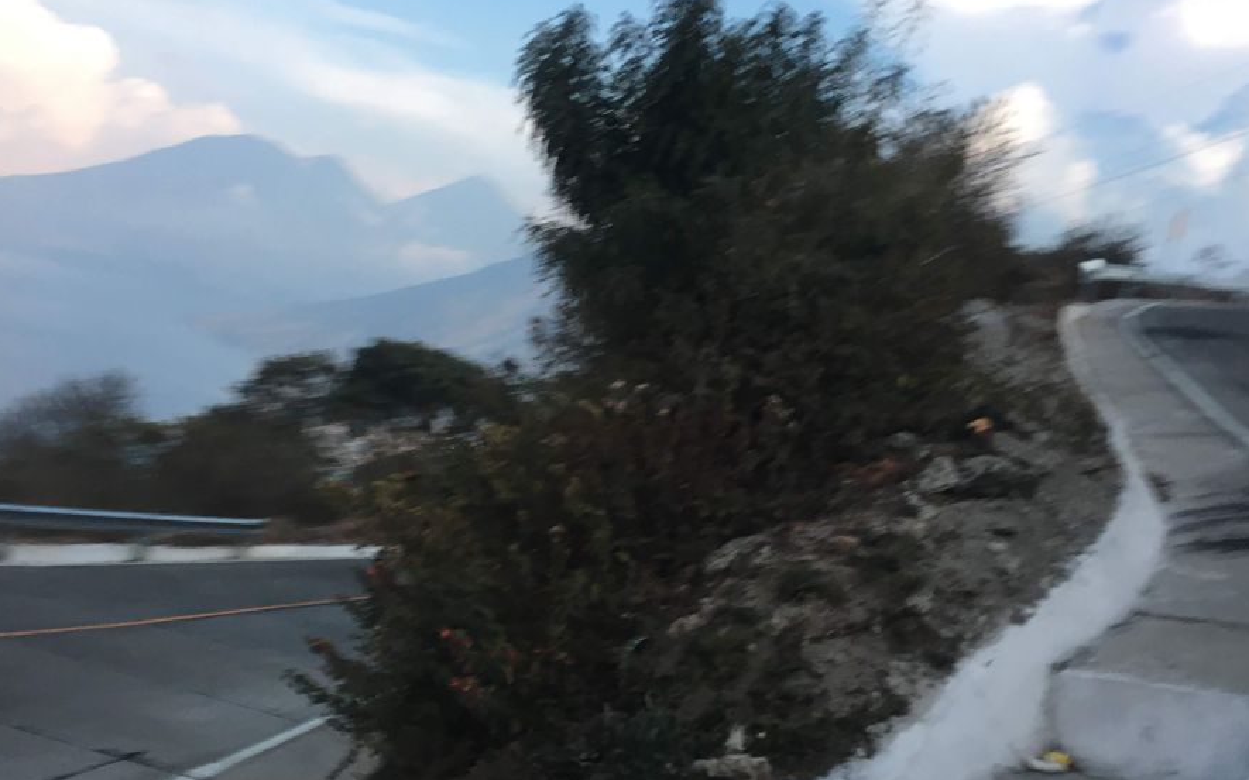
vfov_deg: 34.4
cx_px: 585
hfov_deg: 52.7
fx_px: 1259
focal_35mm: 37
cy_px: 424
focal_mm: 4.15
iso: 50
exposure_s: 1/30
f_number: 2.2
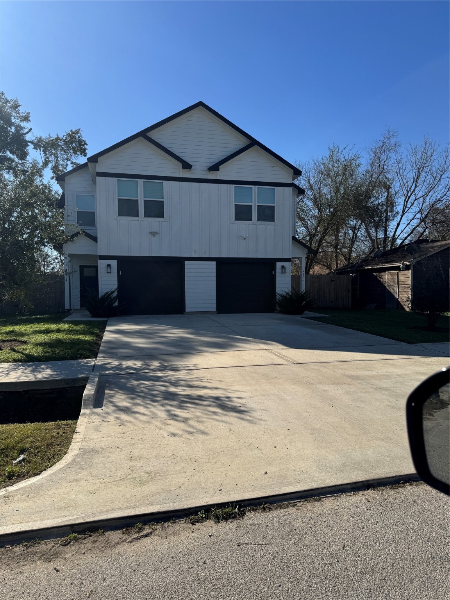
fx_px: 416
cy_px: 300
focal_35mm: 24
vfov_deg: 71.6
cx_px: 225
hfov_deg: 56.8
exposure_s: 1/5814
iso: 80
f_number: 1.78
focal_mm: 6.76
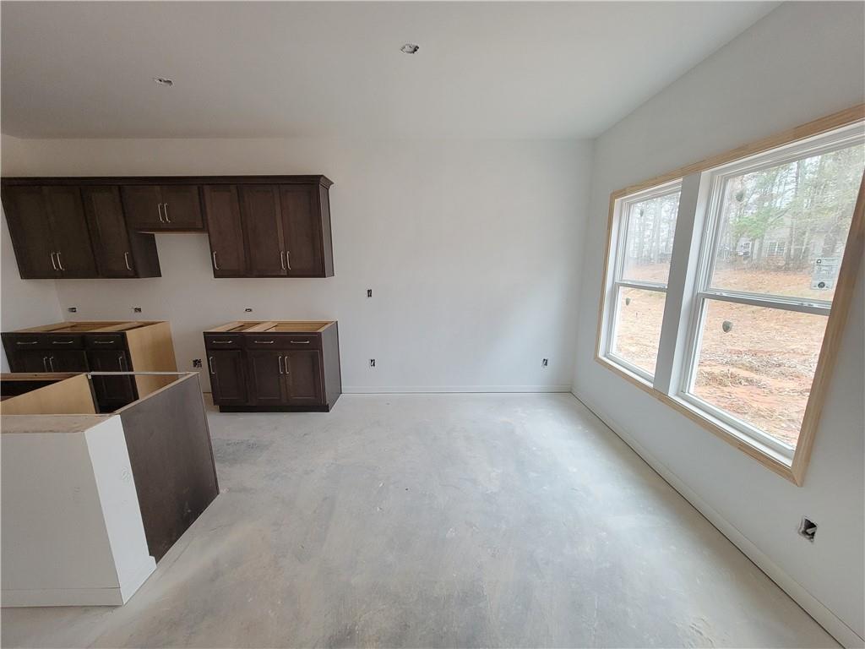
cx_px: 432
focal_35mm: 13
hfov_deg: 106.2
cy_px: 324
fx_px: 325
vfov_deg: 89.9
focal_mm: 2.2
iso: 400
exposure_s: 1/60
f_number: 2.2
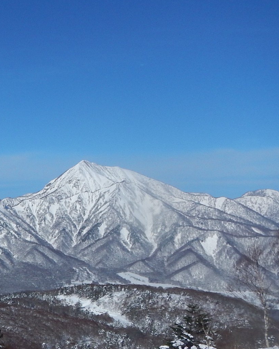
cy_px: 212
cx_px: -92
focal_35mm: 61
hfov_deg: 22.2
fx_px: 630
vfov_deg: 30.9
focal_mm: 5
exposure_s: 1/800
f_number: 7.8
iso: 125
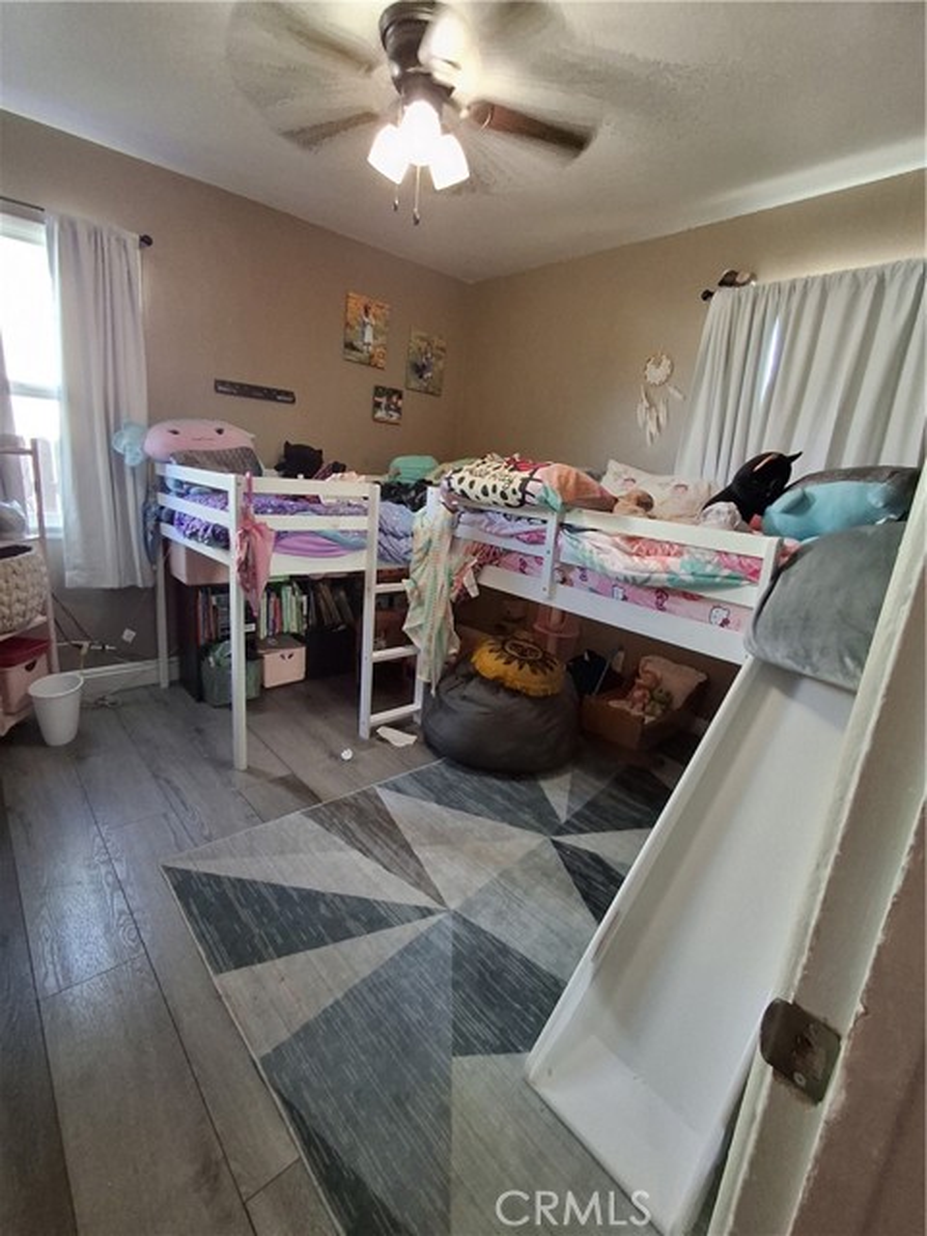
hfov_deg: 78.1
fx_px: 571
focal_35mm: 16
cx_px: 464
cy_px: 618
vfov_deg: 94.5
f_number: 2.2
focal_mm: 1.64
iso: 200
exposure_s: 1/40
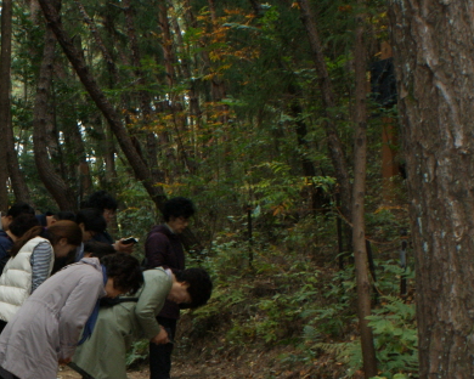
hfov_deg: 19.3
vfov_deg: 15.9
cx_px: -9
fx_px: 1347
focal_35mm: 96
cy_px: 329
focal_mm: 26
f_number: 11
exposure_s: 1/25
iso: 400
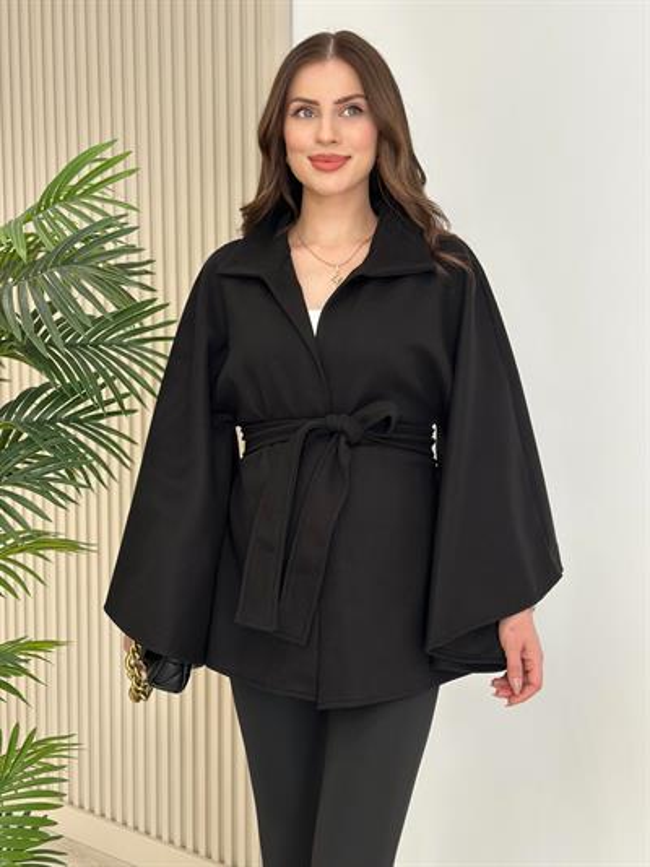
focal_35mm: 48
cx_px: 325
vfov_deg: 39.6
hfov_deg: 30.3
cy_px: 434
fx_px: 1201
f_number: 1.78
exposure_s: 1/228
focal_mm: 6.86
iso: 80
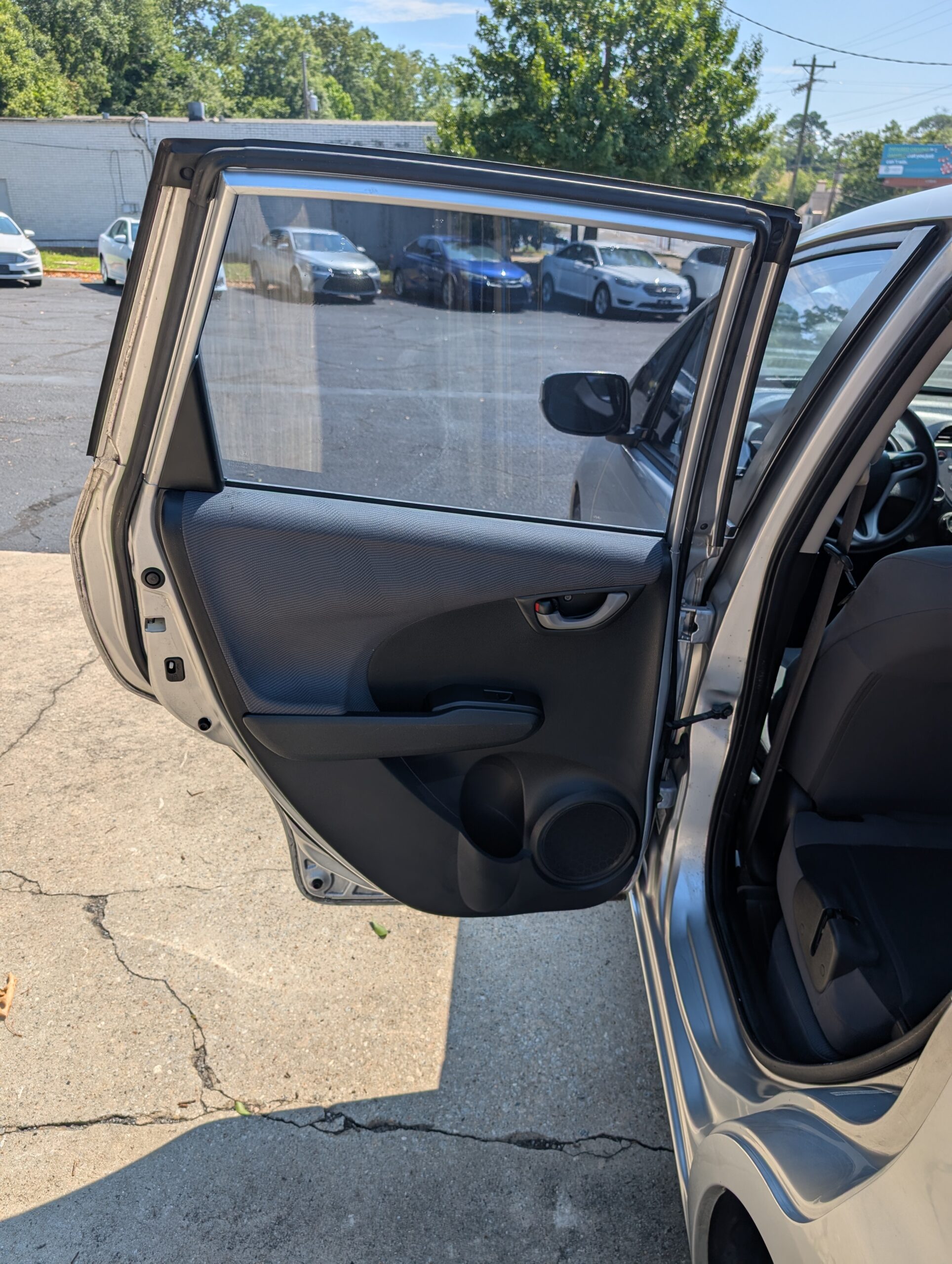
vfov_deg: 71.5
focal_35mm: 24
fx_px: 878
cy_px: 632
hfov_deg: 56.9
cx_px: 476
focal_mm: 6.9
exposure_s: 1/980
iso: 19
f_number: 1.68
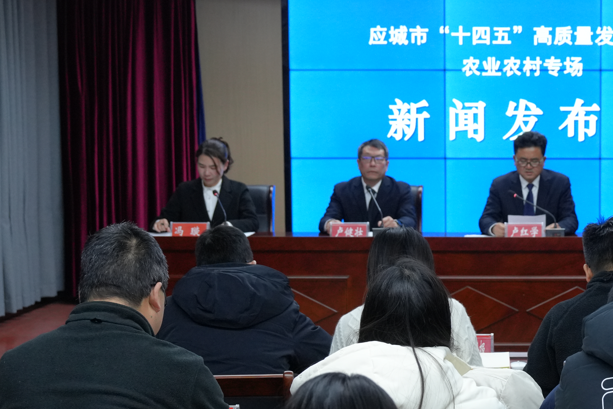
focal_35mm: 83
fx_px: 1413
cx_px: 537
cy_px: 283
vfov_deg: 16.4
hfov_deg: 23.9
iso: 1600
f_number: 4
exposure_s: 1/160
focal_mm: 33
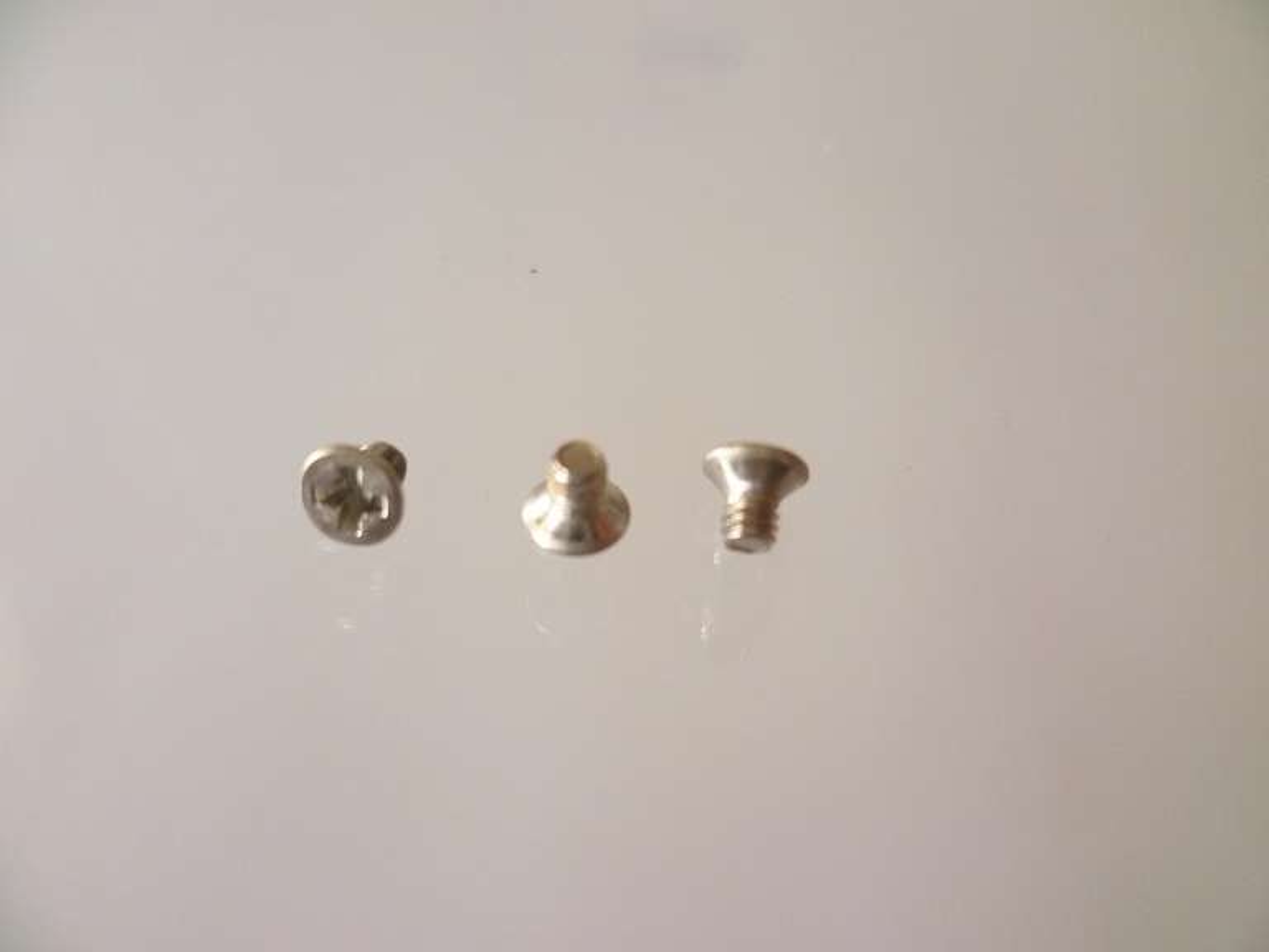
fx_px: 1026
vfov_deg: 49.7
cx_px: 634
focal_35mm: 28
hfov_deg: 63.4
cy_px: 476
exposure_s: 1/160
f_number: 2.8
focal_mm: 5
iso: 400
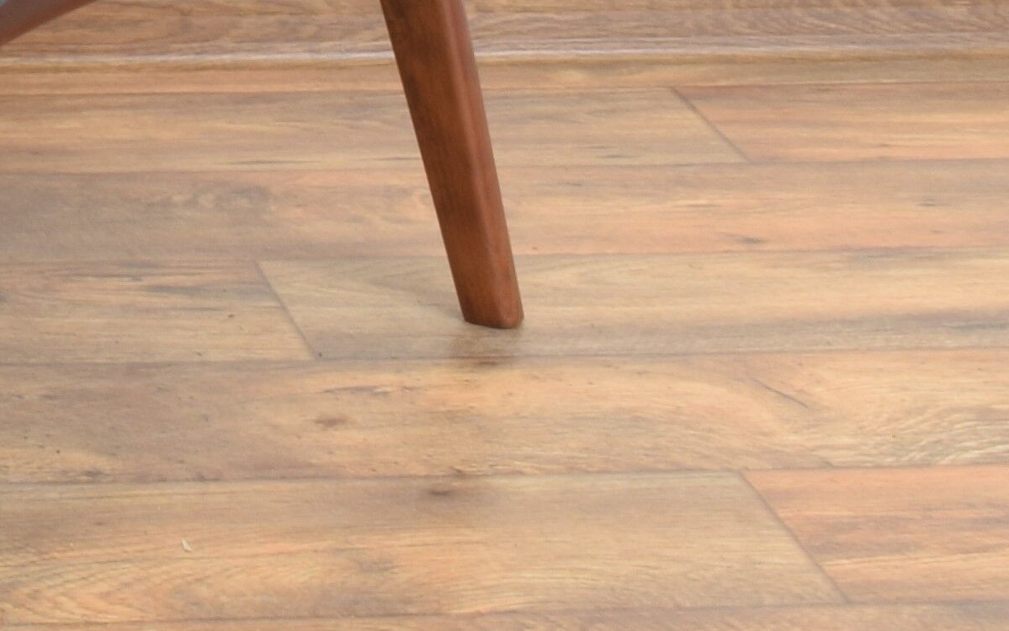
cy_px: -733
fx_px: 4207
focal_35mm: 153
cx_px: -452
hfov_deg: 13.0
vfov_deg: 8.1
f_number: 25
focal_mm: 20
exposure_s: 5
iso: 100
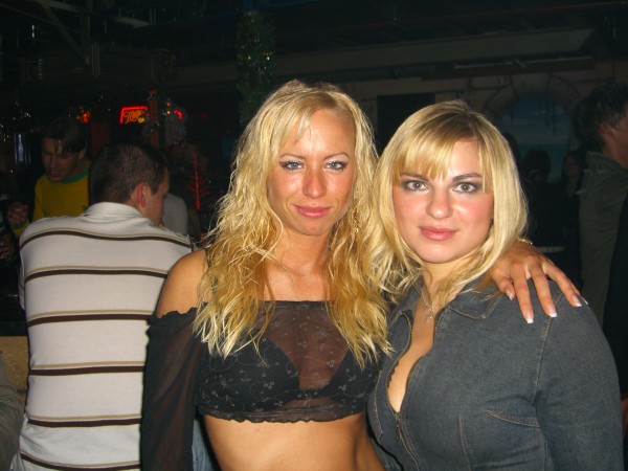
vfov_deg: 37.7
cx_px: 314
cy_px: 236
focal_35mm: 38
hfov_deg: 49.0
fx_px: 689
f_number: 2.8
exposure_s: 1/60
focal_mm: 7.9
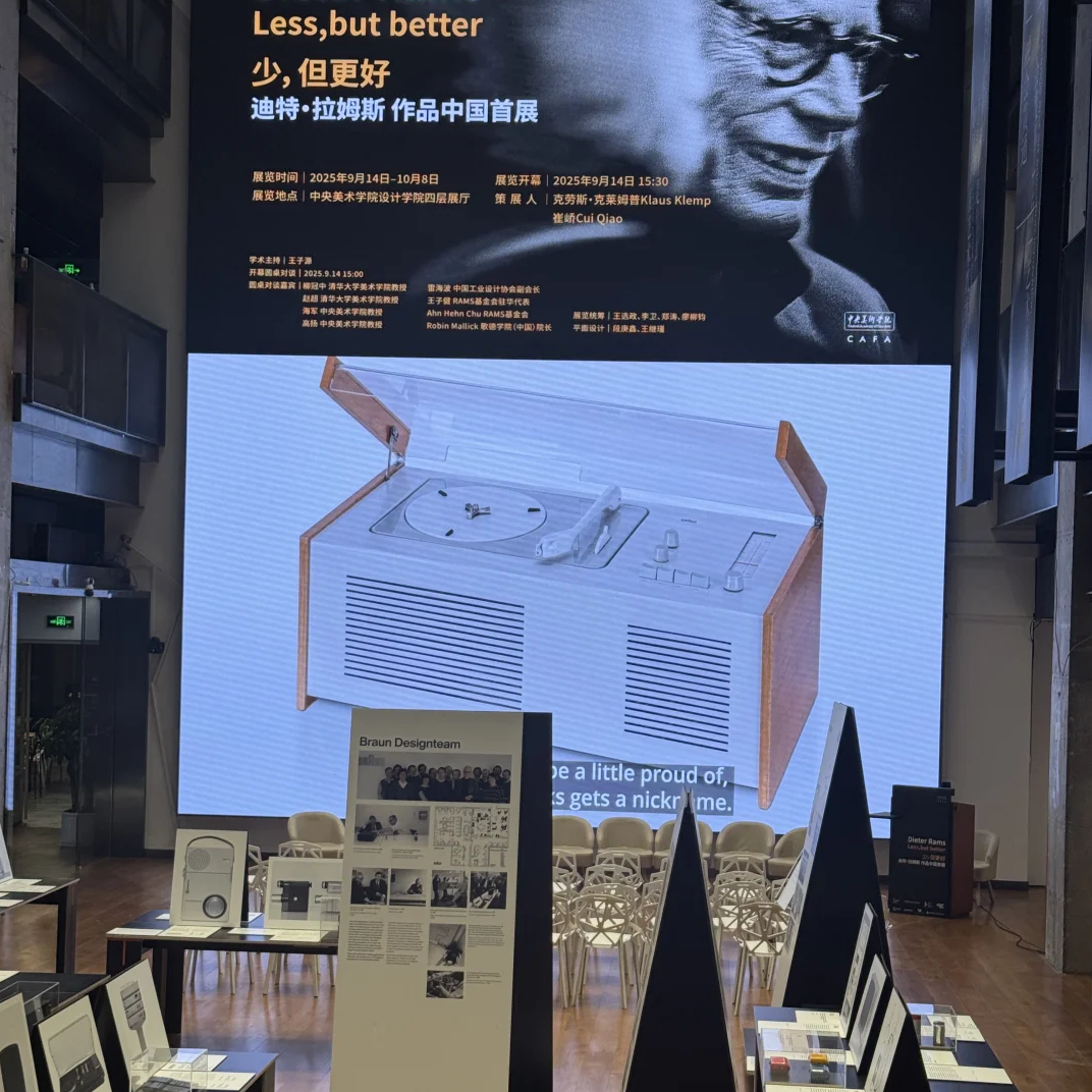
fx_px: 2034
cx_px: 544
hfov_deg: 30.0
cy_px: 624
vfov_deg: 30.0
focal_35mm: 57
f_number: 1.78
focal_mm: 6.76
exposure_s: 1/120
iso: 50
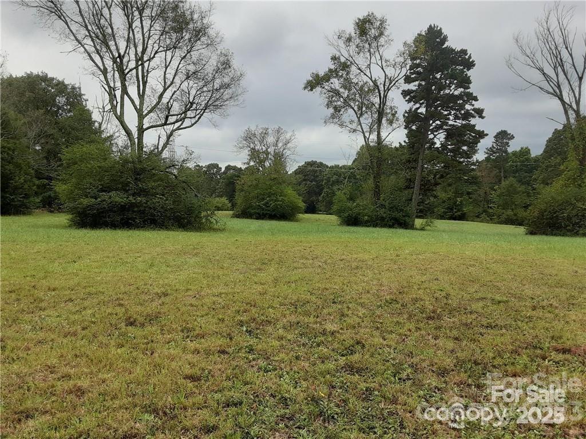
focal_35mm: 27
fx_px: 457
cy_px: 220
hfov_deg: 65.3
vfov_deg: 51.4
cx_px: 293
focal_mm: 2.91
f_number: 1.9
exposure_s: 1/896
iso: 40
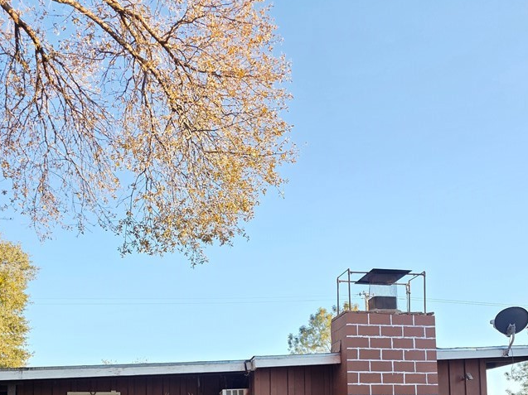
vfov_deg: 34.9
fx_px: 564
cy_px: 399
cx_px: 259
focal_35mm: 37
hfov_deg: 50.2
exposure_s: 1/180
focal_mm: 6.3
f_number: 1.7
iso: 25
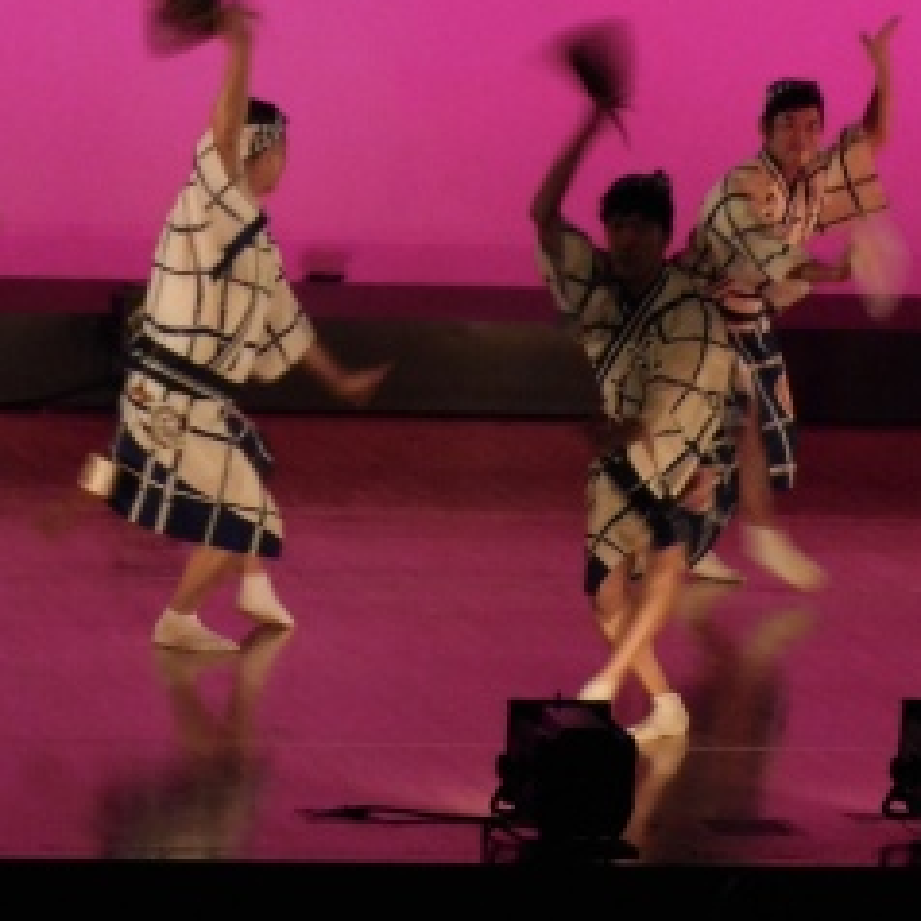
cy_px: 12
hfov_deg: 7.0
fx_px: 7555
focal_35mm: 251
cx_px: 215
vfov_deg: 7.0
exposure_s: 1/13
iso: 800
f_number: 5
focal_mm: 24.2
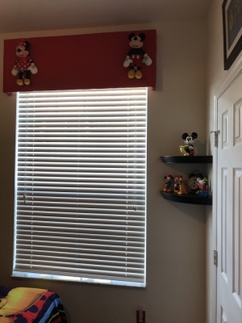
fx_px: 261
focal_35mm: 28
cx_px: 121
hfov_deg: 49.7
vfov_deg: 63.4
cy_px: 162
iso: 20
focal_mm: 3.99
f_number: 1.8
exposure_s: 1/40
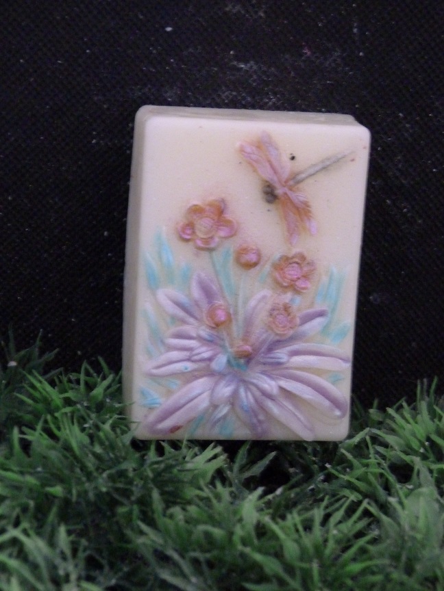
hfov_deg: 20.2
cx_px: 222
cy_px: 296
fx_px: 1248
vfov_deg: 26.7
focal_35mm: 73
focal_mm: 13.2
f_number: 3.3
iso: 800
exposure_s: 1/13
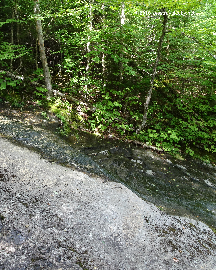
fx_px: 256
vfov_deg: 55.7
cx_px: 44
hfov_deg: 43.7
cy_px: 136
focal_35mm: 32
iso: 80
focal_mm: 4.1
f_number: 3.5
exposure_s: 1/50
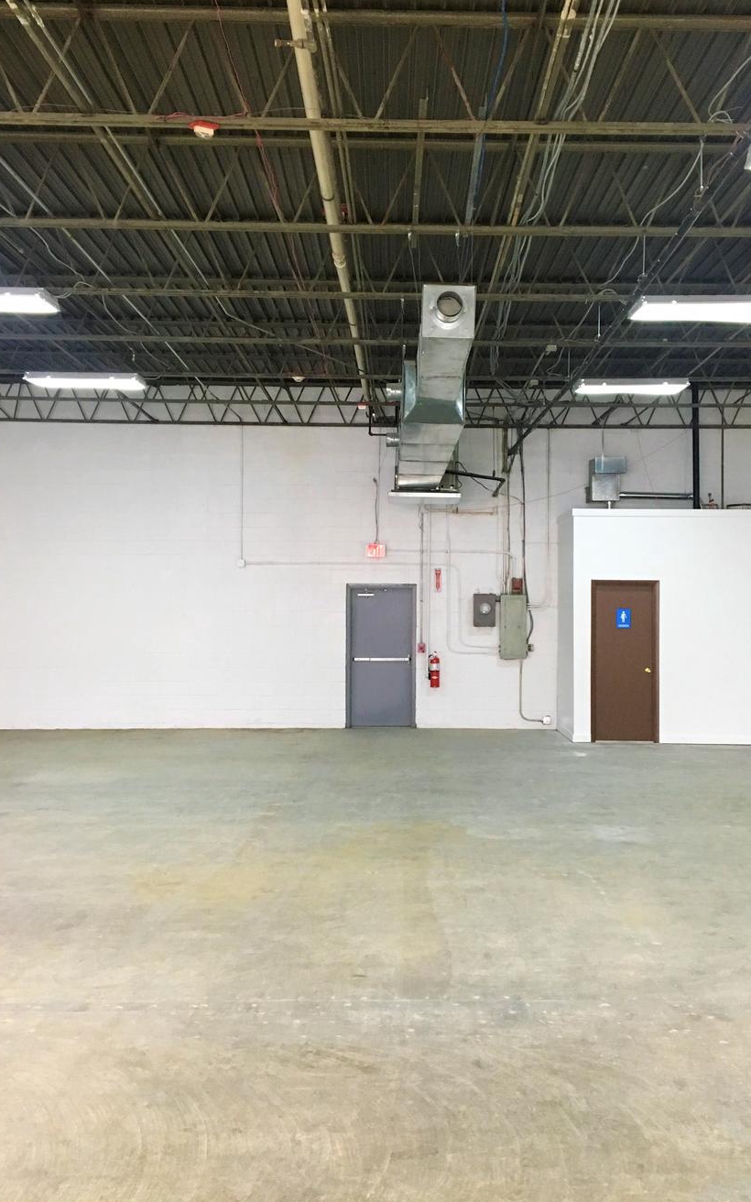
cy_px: 585
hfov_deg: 35.3
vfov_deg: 54.0
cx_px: 430
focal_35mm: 36
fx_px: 1179
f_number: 2.2
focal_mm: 4.15
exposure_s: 1/30
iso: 125
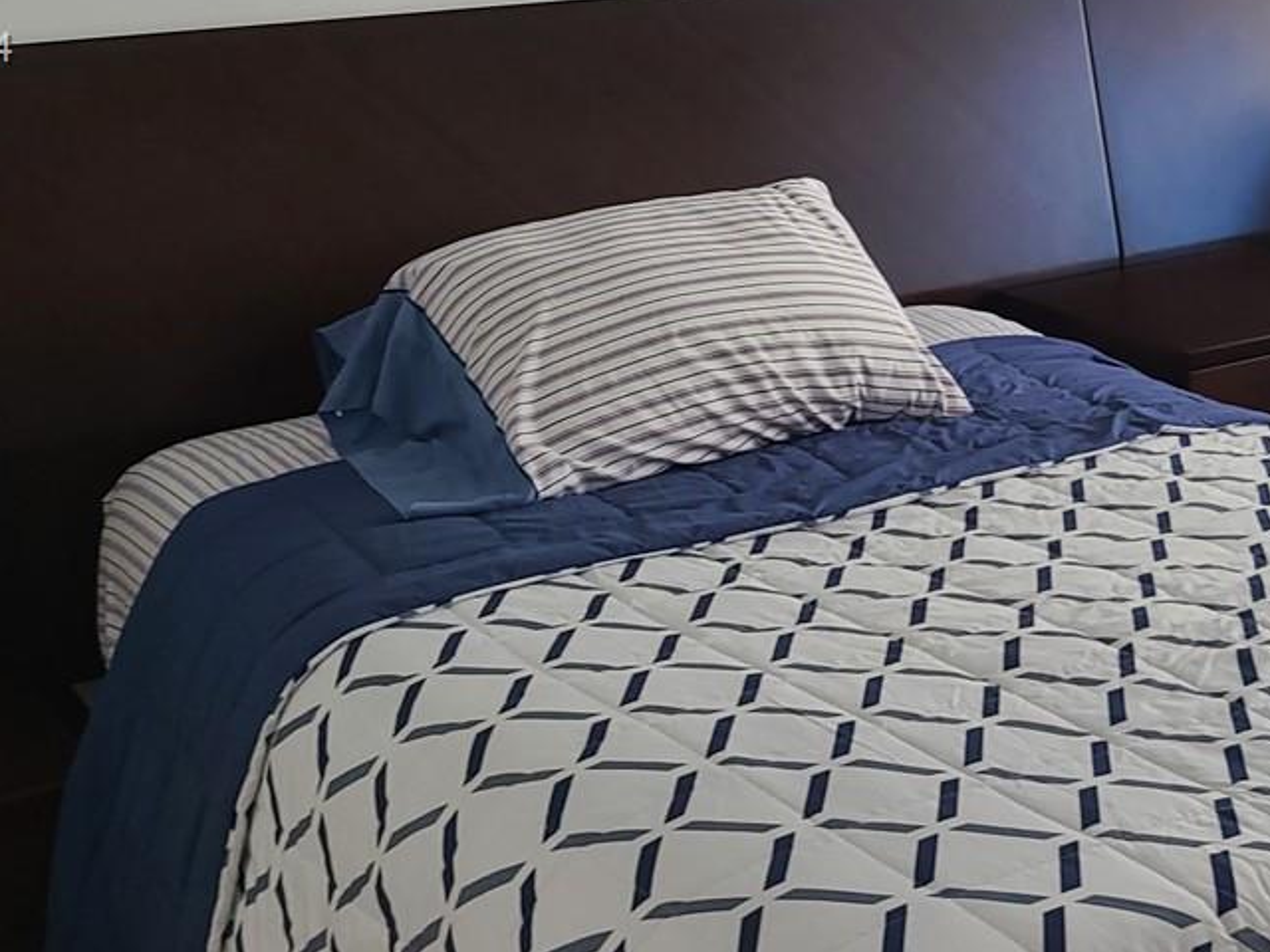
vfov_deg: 21.9
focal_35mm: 65
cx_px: 966
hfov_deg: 29.3
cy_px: 52
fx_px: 2385
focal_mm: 5.4
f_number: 1.8
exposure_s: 1/119
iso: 50
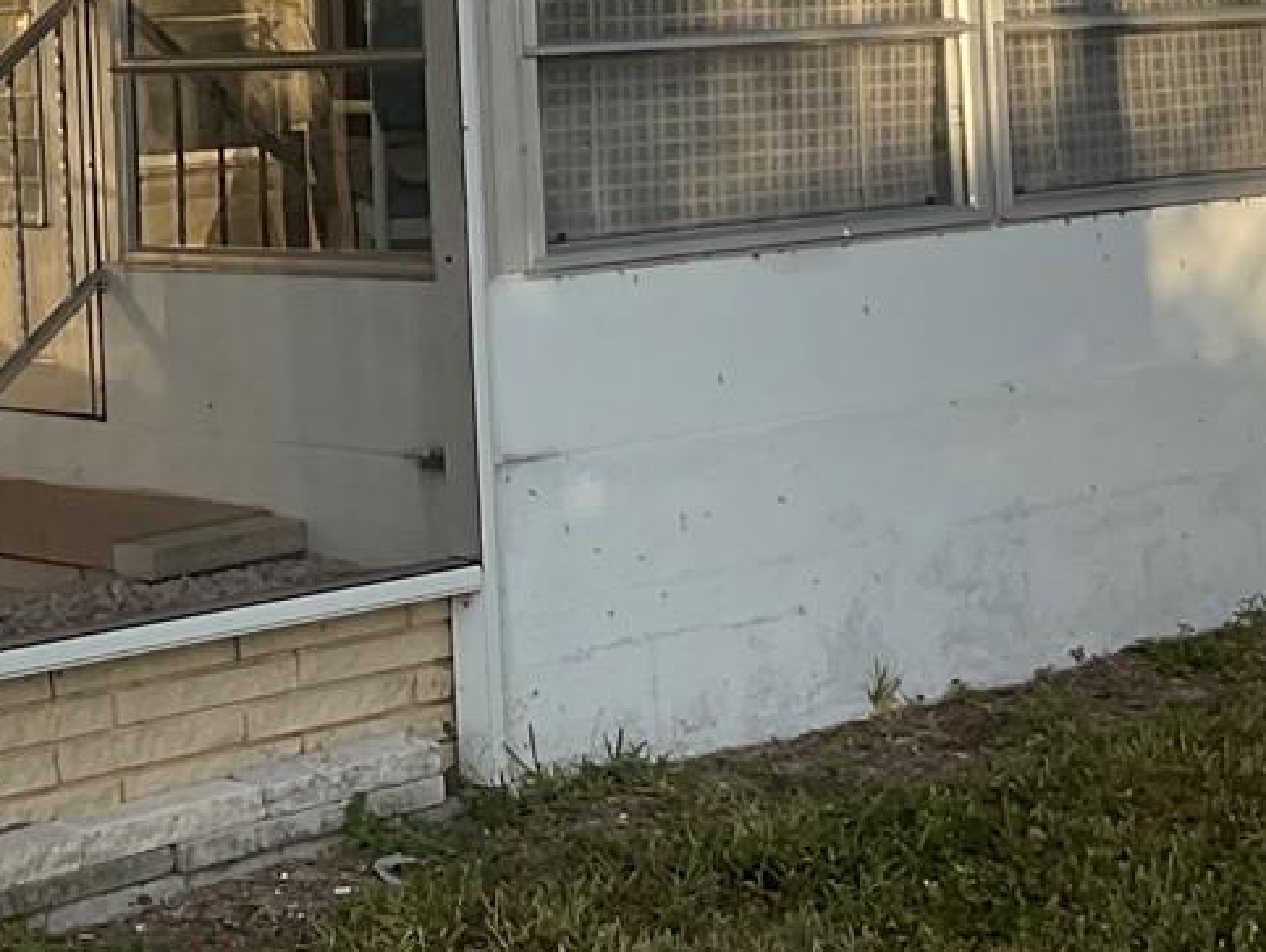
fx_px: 3514
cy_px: 24
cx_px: 24
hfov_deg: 19.9
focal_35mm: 96
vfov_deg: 15.2
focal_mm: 3
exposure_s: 1/1412
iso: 16
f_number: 1.8
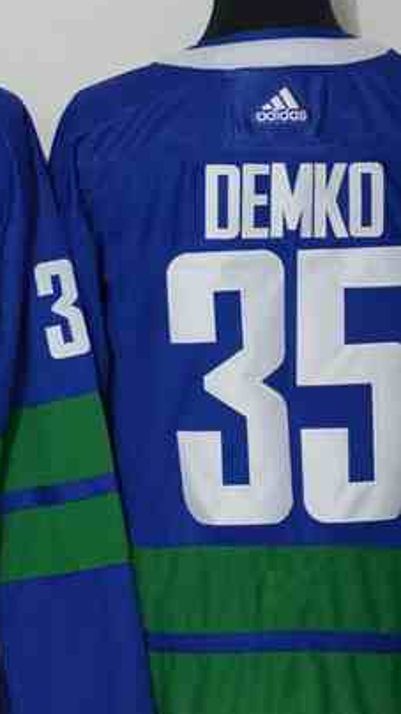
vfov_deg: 9.3
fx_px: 4409
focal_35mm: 233
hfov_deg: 5.2
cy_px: 346
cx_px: 37
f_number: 5
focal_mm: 75
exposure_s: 1/15
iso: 4000
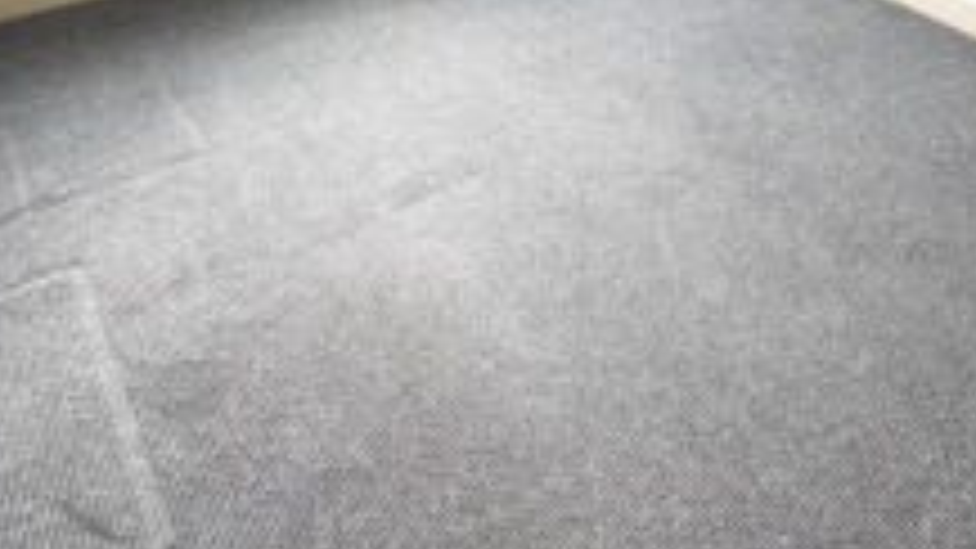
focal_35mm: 41
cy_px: -178
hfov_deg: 47.0
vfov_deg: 24.9
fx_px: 1061
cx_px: 767
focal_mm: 2.22
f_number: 2.2
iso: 50
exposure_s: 1/100
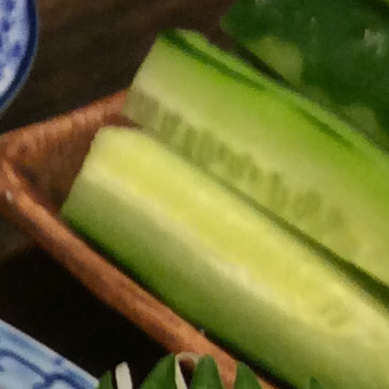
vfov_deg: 8.5
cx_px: -719
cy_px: 637
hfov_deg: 7.7
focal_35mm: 201
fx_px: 2555
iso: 50
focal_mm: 3.3
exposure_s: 1/24
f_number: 2.4
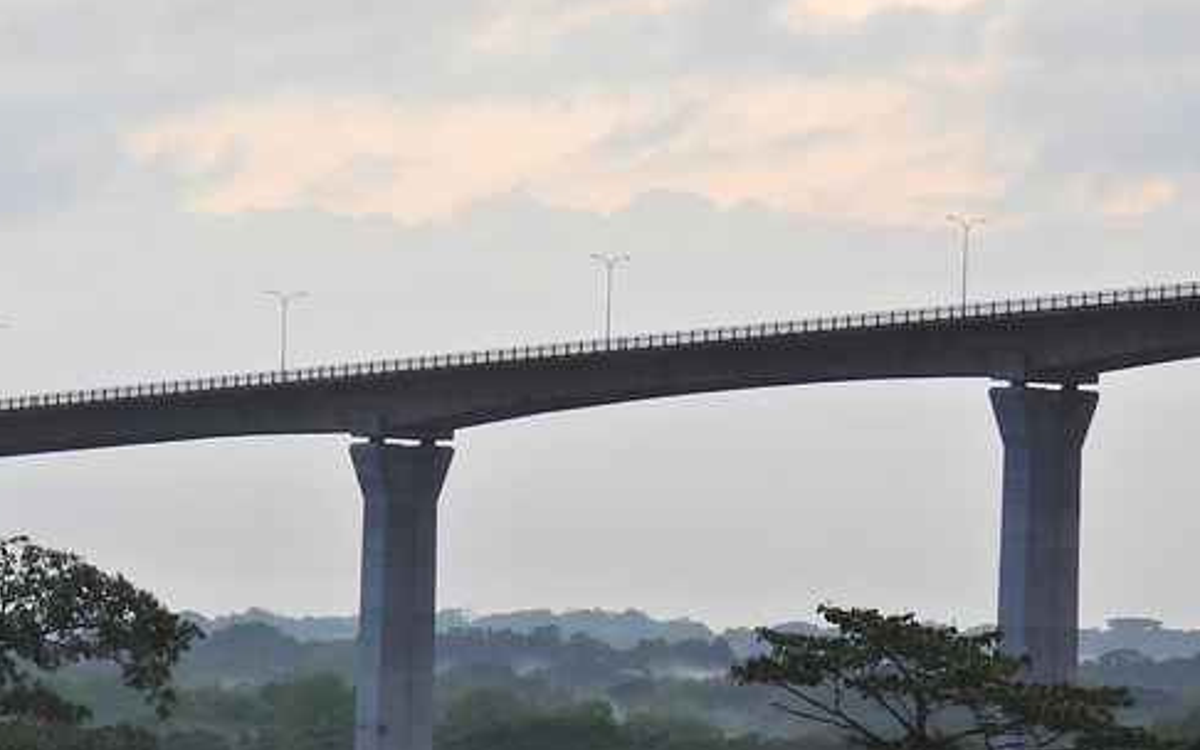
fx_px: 9584
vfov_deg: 4.5
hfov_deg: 7.1
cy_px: 844
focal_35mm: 293
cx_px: -200
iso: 100
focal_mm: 18.7
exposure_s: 1/80
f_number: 4
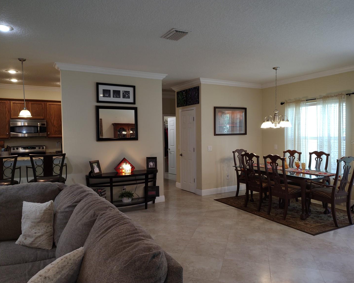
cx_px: 178
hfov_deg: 66.0
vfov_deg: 54.9
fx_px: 272
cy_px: 142
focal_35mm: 26
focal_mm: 5.56
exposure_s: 1/120
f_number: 1.8
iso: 479
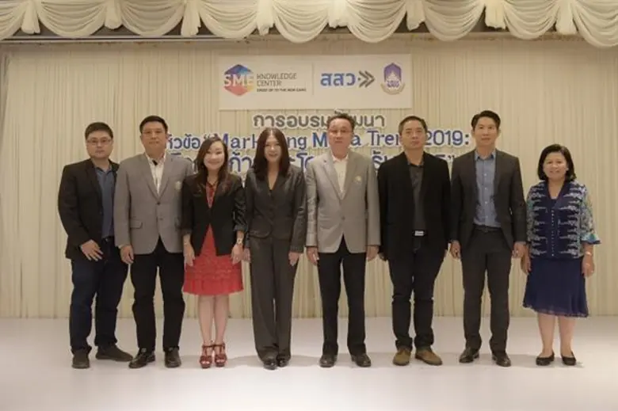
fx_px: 600
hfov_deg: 54.5
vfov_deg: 37.8
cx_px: 309
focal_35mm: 35
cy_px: 206
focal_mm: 35
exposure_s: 1/125
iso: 1400
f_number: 3.2
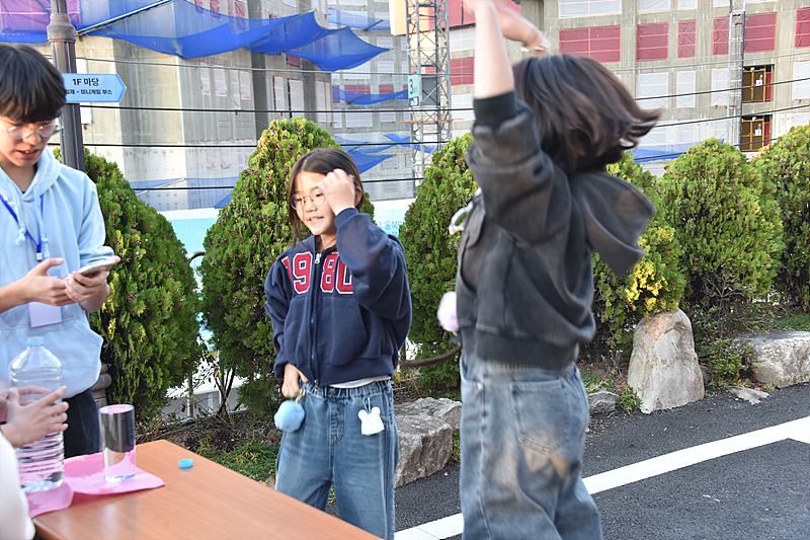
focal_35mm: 50
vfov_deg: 27.0
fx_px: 1125
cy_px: 270
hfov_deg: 39.6
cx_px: 405
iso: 400
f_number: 5.6
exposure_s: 1/50
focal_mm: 50
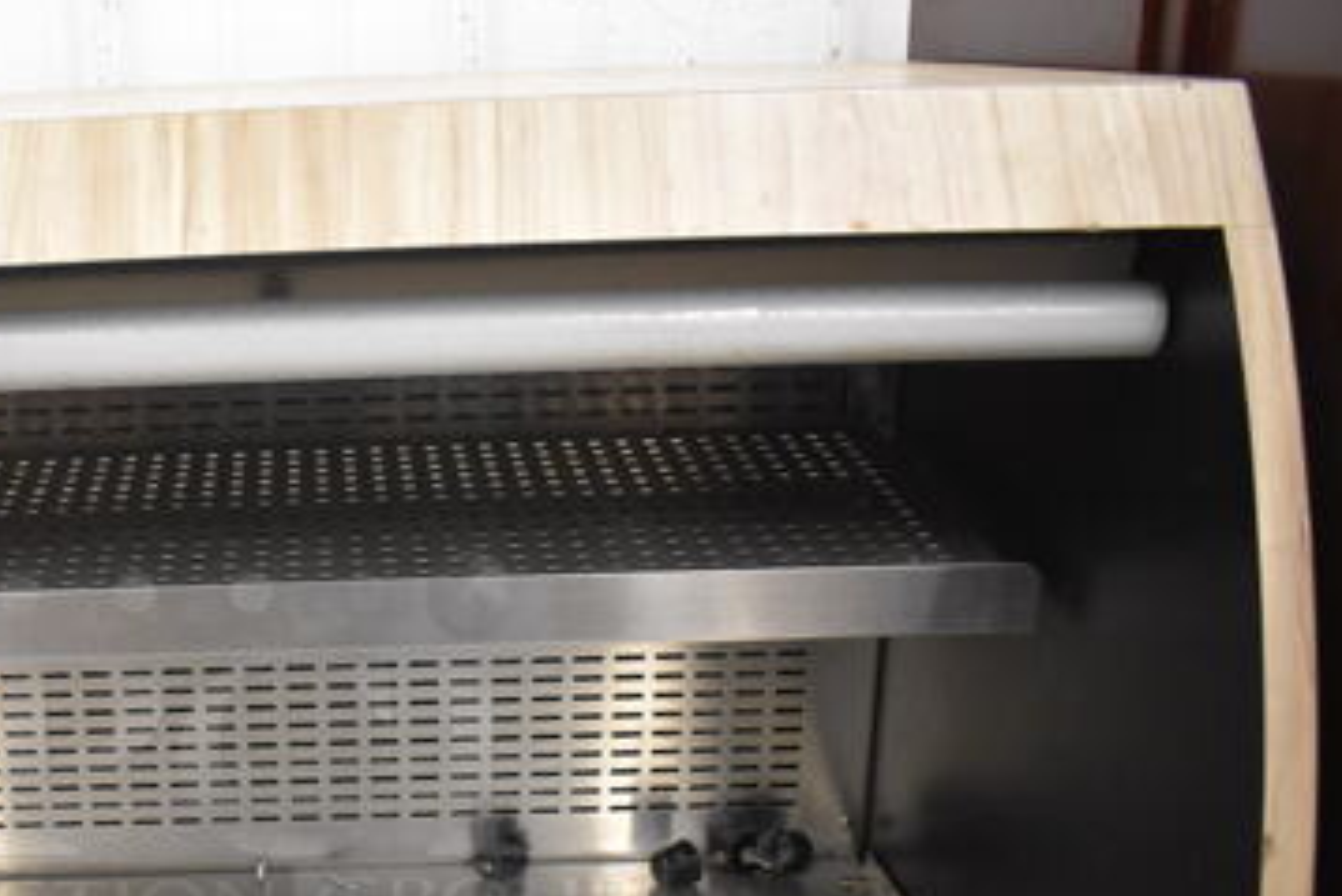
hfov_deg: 40.8
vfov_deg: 28.5
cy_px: 746
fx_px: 1715
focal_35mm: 46
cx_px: 251
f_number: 3.5
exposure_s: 1/125
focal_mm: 18
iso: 3200
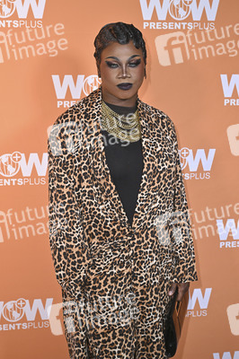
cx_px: 120
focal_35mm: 56
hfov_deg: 24.2
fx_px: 559
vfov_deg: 35.7
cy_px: 180
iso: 1600
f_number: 7.1
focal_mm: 56
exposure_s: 1/200
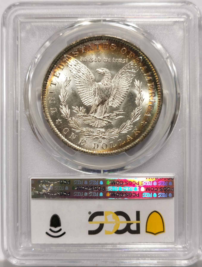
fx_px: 419
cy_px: 134
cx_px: 101
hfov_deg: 27.1
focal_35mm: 54
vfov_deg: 35.5
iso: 80
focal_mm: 5.56
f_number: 16
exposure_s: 1/100
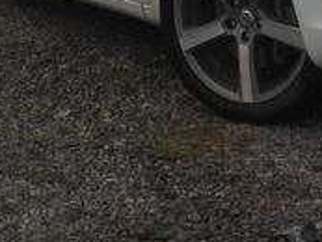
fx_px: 1238
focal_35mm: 133
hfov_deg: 14.8
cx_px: 169
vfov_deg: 10.5
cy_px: -190
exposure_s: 1/60
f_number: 3.1
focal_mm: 6.3
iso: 50
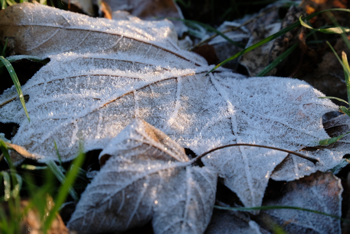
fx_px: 1021
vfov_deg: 13.0
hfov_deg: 19.5
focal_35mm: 105
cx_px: 175
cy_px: 117
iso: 500
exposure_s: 1/210
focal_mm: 70
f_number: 6.3
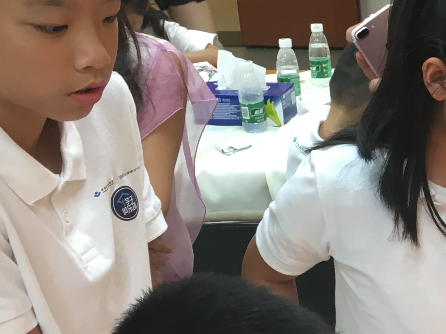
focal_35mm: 91
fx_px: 1173
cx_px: 606
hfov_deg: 19.6
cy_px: 262
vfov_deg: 16.1
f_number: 2.2
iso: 64
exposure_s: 1/33
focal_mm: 4.15
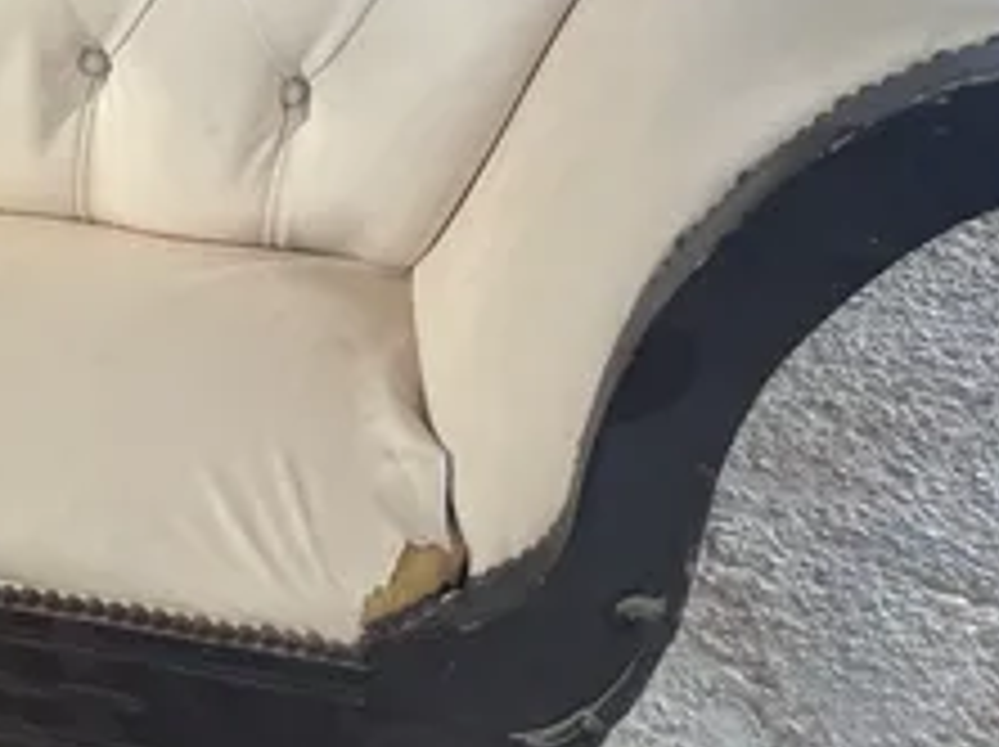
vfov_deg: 18.2
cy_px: -238
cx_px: -248
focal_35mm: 75
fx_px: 2162
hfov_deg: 23.4
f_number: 1.6
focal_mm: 5.1
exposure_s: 1/50
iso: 125
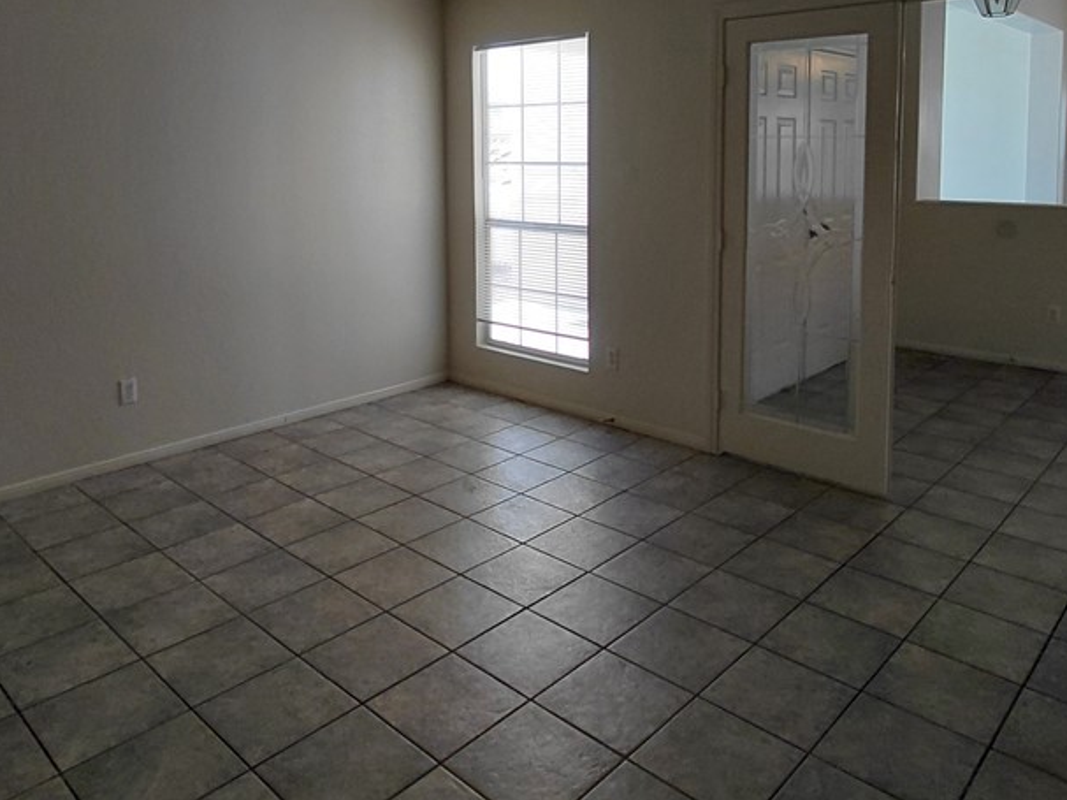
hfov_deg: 65.3
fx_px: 832
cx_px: 527
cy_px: 211
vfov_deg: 49.5
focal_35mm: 27
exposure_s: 1/60
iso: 50
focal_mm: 1.64
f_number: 2.2
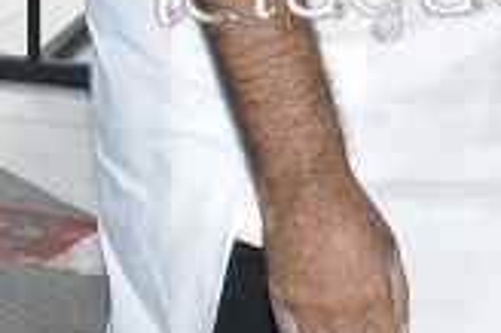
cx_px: 562
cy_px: -519
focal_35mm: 197
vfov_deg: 6.5
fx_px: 2741
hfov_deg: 10.3
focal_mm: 21
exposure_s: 1/125
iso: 400
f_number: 6.3
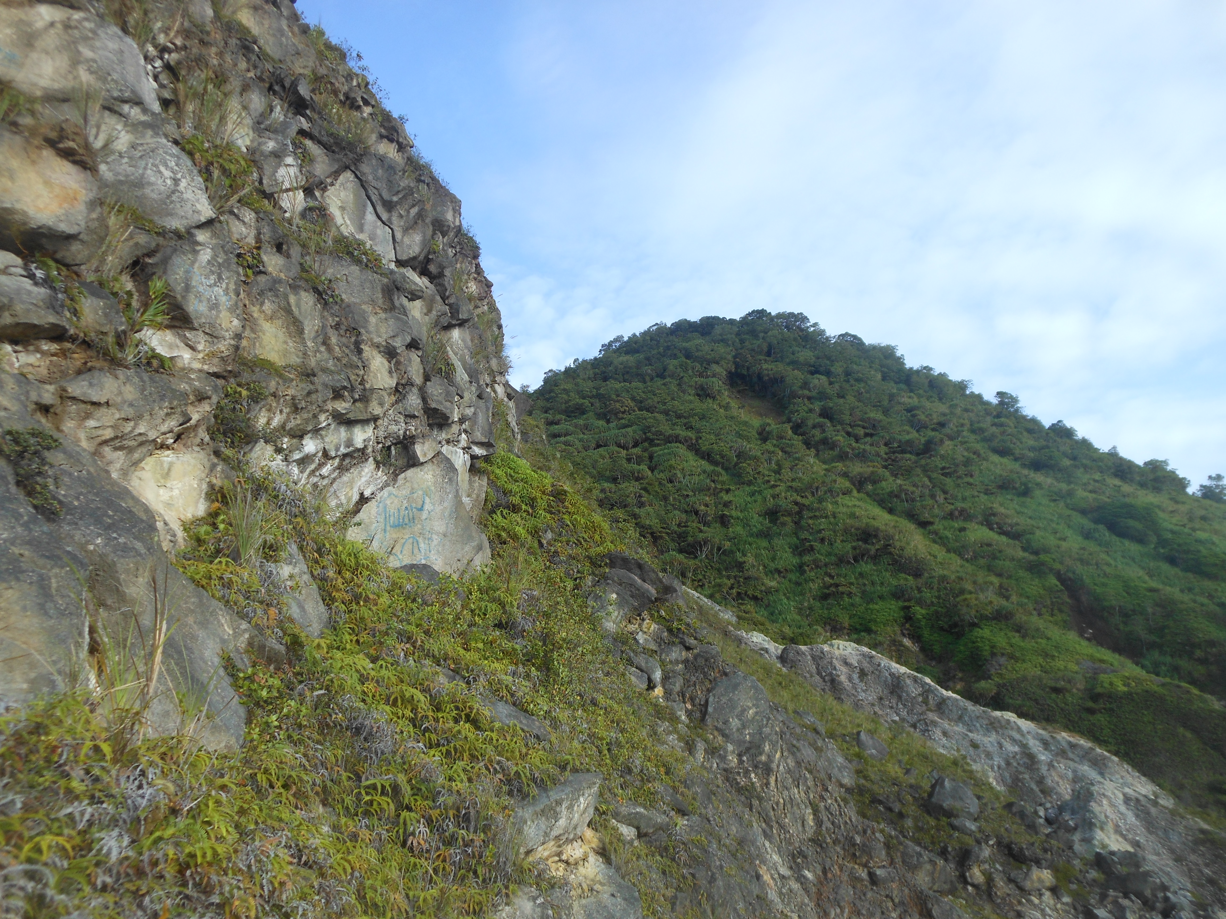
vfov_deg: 48.2
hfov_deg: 61.7
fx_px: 1027
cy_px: 460
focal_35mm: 29
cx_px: 613
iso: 80
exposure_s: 1/320
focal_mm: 5.2
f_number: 3.3
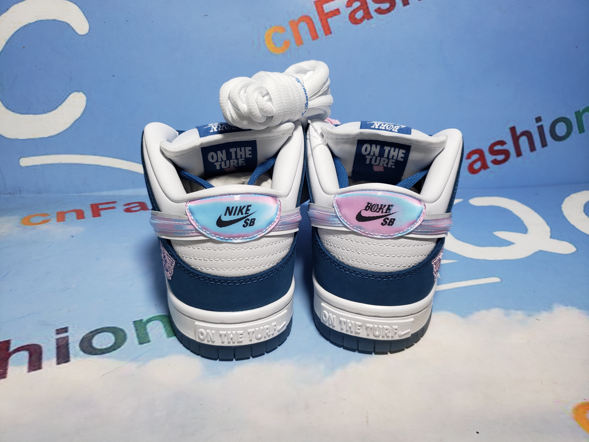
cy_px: 221
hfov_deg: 67.3
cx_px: 294
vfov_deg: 53.1
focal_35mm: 26
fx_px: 442
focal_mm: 4.3
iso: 50
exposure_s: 1/427
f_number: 1.5
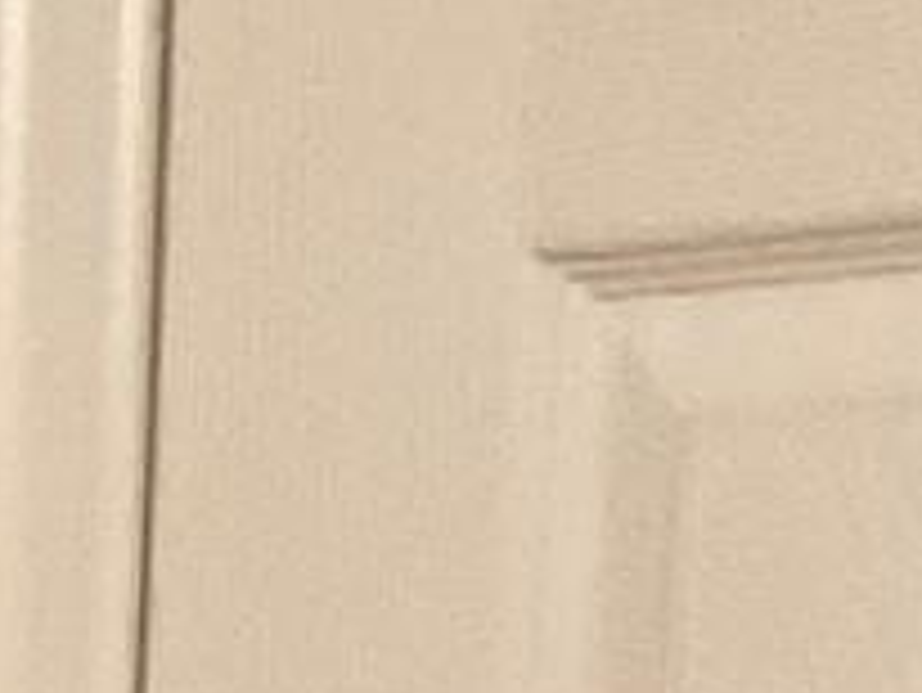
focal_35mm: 226
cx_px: -2285
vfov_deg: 6.1
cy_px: 2012
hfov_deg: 7.3
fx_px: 6023
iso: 200
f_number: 1.8
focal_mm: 3
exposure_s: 1/60
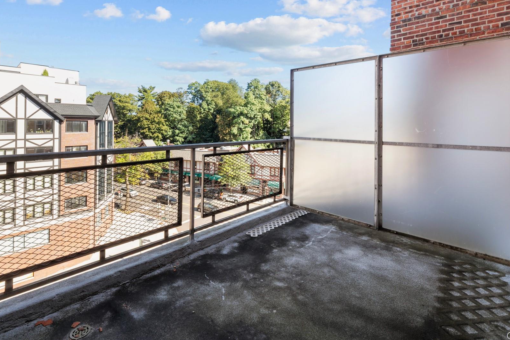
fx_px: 255
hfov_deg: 90.0
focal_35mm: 18
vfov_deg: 66.3
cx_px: 244
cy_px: 125
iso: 250
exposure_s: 1/80
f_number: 10
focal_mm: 14
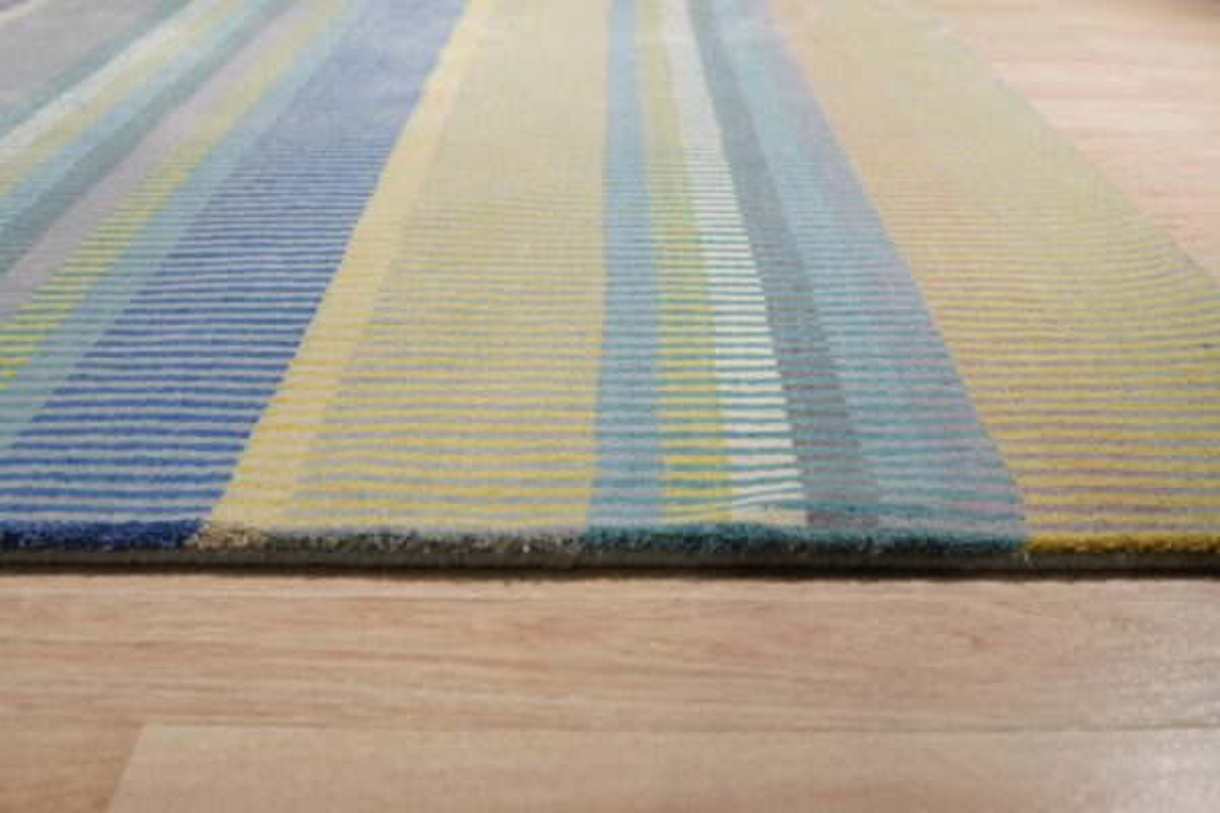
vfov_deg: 29.9
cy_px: 406
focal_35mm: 45
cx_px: 610
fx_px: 1525
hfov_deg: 43.6
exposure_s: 1/320
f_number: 4
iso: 800
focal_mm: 30
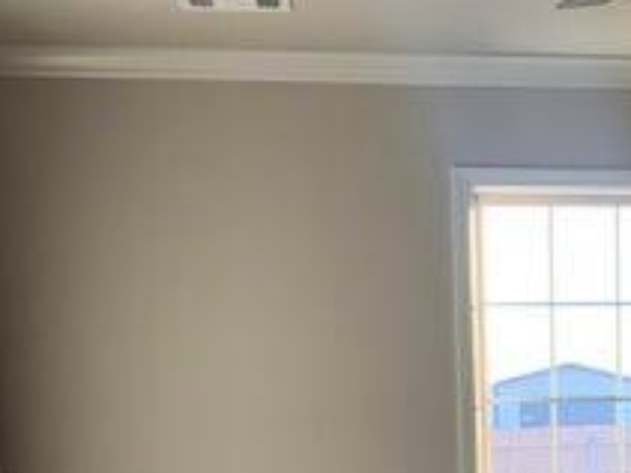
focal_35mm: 79
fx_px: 1439
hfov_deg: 23.9
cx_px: 598
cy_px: 539
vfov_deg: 17.9
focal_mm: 4.25
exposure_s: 1/60
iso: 50
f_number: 1.8
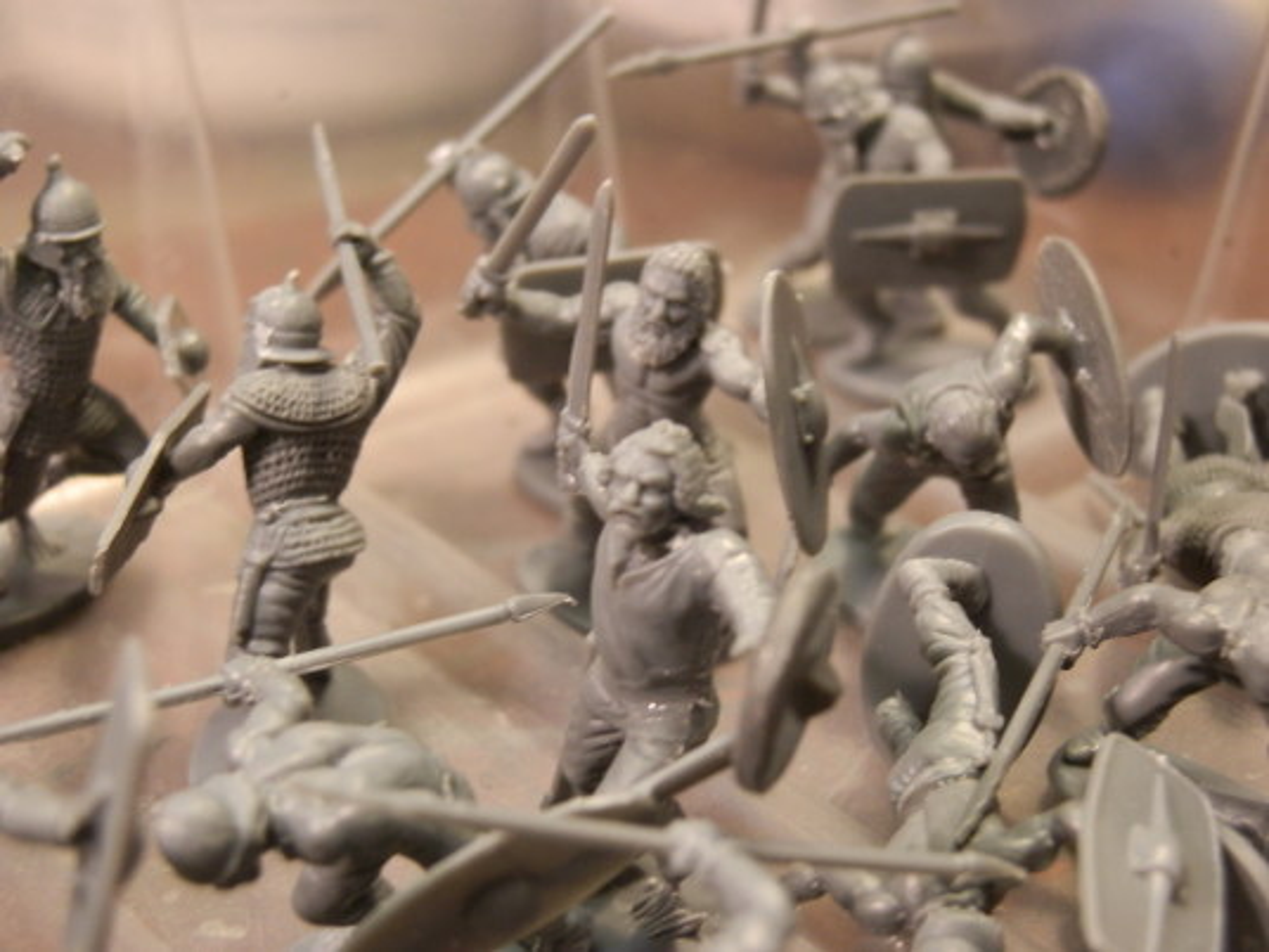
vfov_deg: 24.0
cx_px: 634
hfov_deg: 31.7
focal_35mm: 61
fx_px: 2236
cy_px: 476
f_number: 3.7
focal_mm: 10.99
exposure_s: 1/8
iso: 200
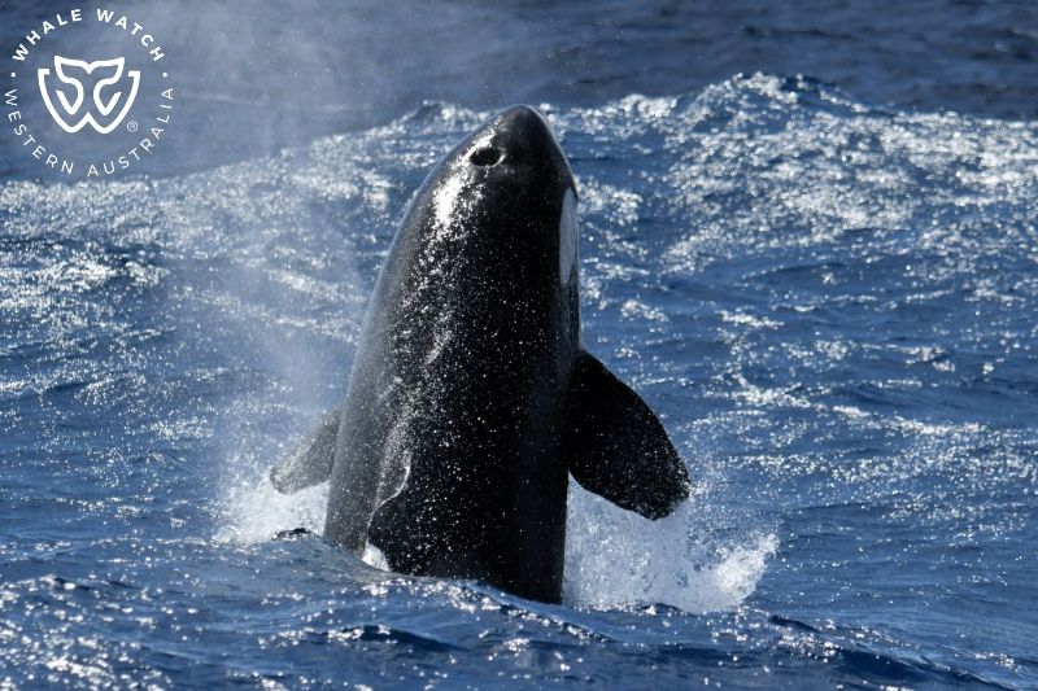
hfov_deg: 6.1
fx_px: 9801
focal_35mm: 340
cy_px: 346
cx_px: 519
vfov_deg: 4.0
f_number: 6
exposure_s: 1/8000
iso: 720
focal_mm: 340
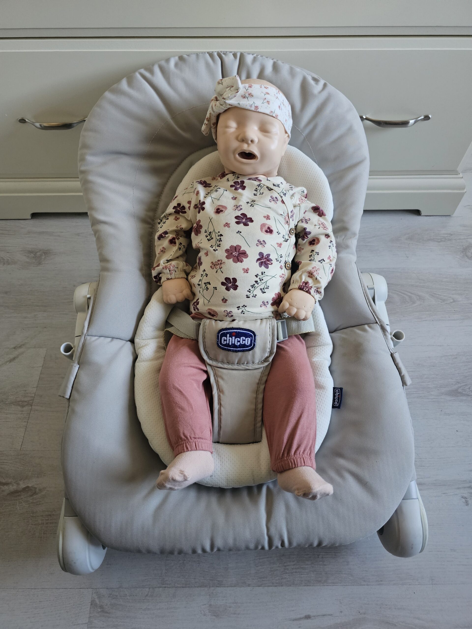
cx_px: 236
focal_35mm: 23
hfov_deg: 58.9
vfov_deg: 73.9
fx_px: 418
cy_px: 314
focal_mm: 6.3
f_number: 1.7
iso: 400
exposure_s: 1/200
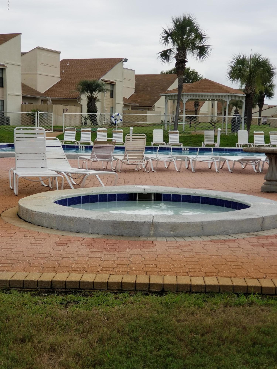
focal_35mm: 52
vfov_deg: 36.8
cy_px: 184
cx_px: 138
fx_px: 555
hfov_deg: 28.0
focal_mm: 6
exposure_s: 1/660
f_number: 2.4
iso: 25
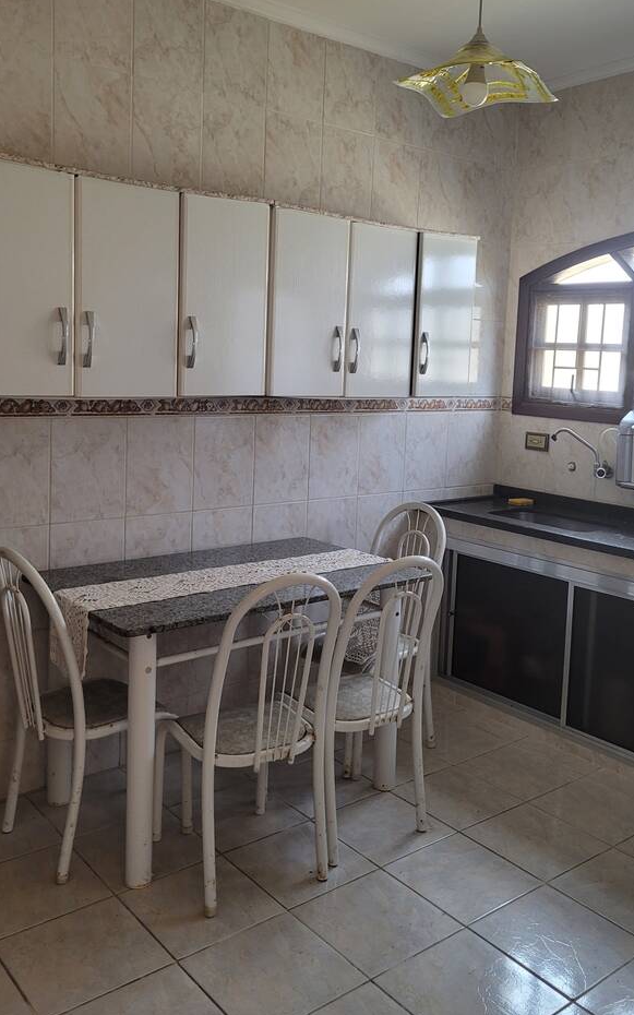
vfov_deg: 59.4
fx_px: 885
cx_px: 350
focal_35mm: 32
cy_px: 439
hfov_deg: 39.4
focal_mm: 5.4
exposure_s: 1/40
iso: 160
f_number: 1.8
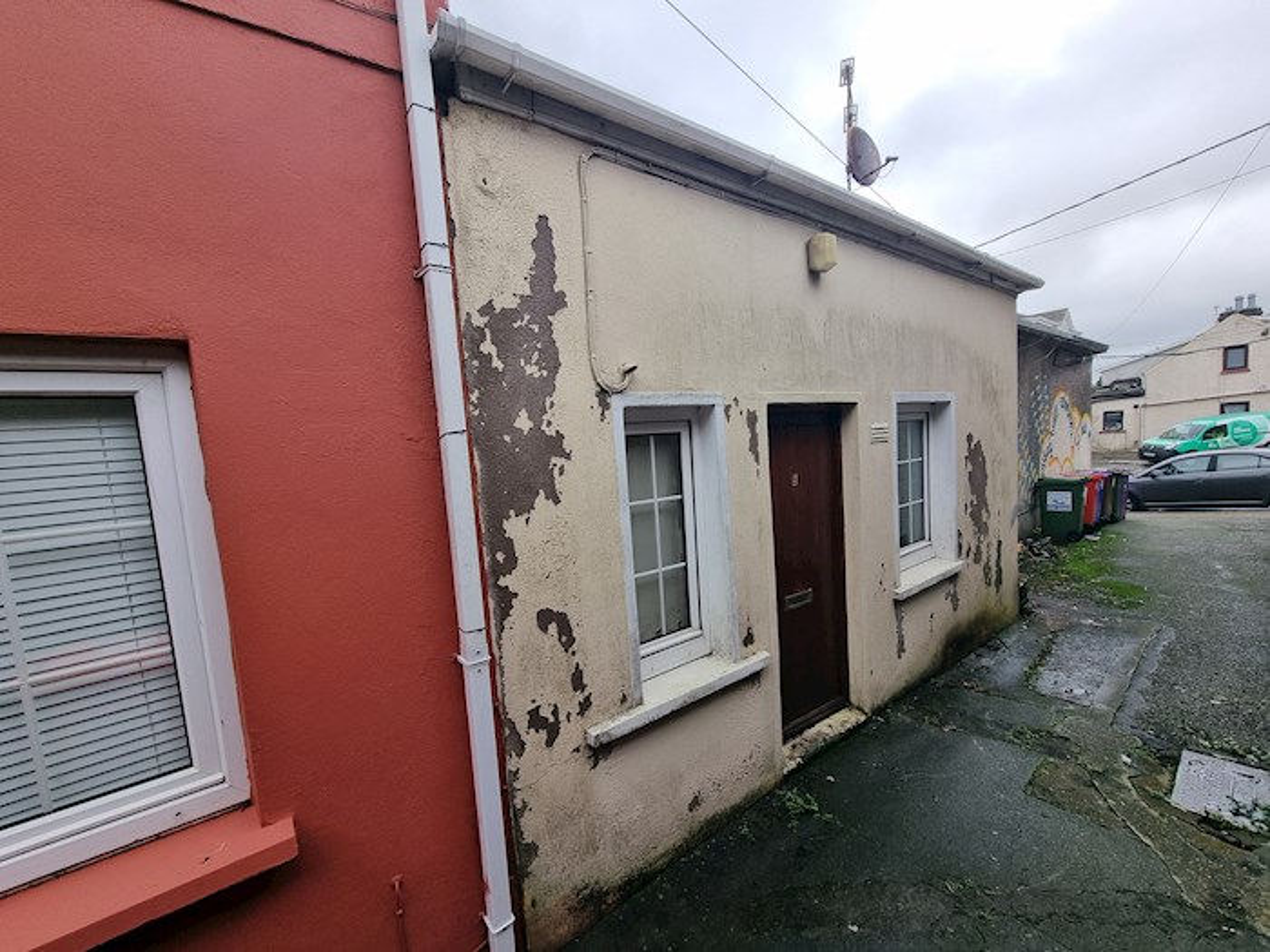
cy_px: 476
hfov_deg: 106.2
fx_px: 477
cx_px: 635
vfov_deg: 89.9
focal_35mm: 13
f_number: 2.2
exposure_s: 1/279
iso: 50
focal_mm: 2.2
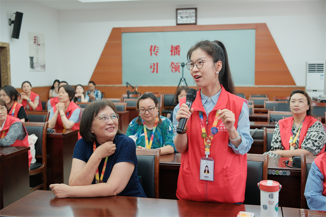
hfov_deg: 47.4
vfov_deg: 32.6
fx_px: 371
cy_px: 108
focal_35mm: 41
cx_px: 163
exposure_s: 1/80
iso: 640
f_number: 2.8
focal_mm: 27.6
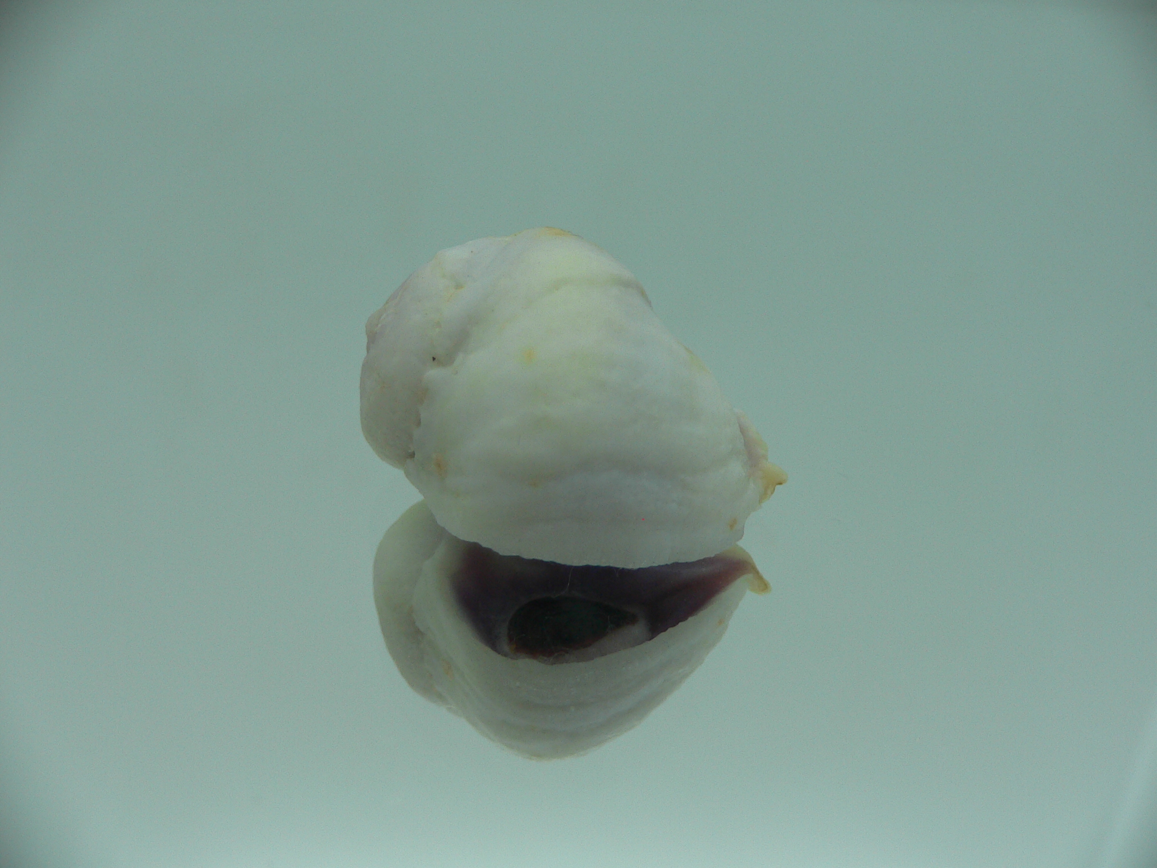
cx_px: 578
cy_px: 434
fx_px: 1170
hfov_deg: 52.6
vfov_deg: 40.7
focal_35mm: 35
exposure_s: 1/80
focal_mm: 4.6
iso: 80
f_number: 2.8
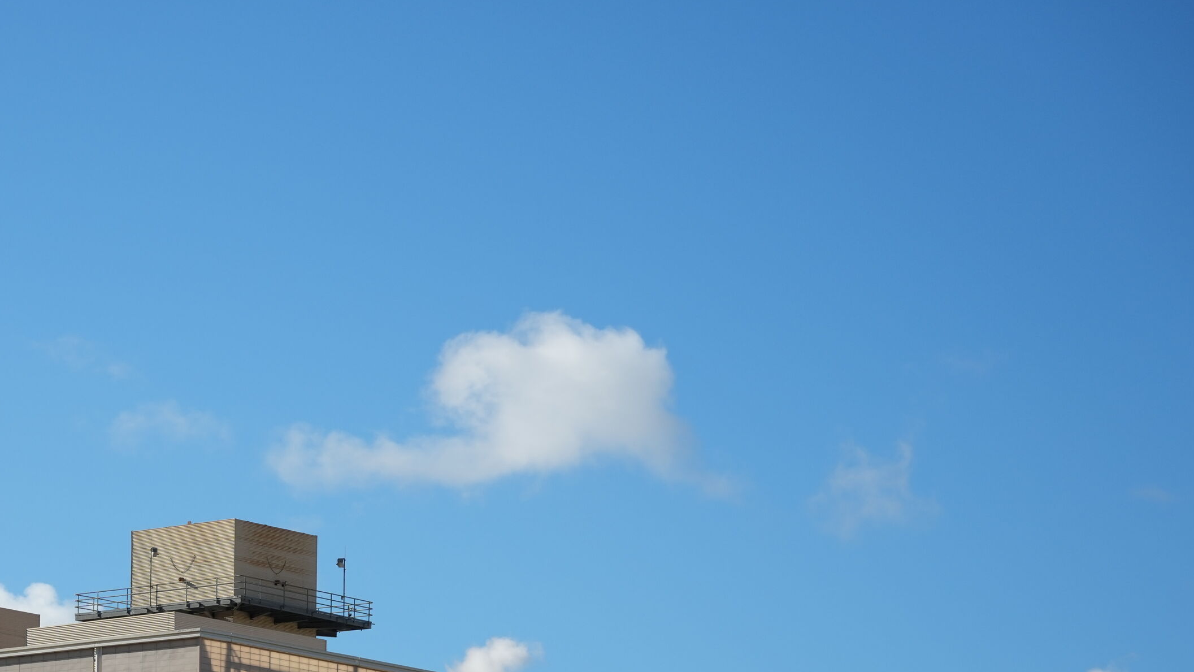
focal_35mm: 182
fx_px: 5763
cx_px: 86
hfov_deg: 11.7
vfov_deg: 6.6
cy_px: 807
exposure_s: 1/1600
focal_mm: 85
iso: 250
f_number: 5.6
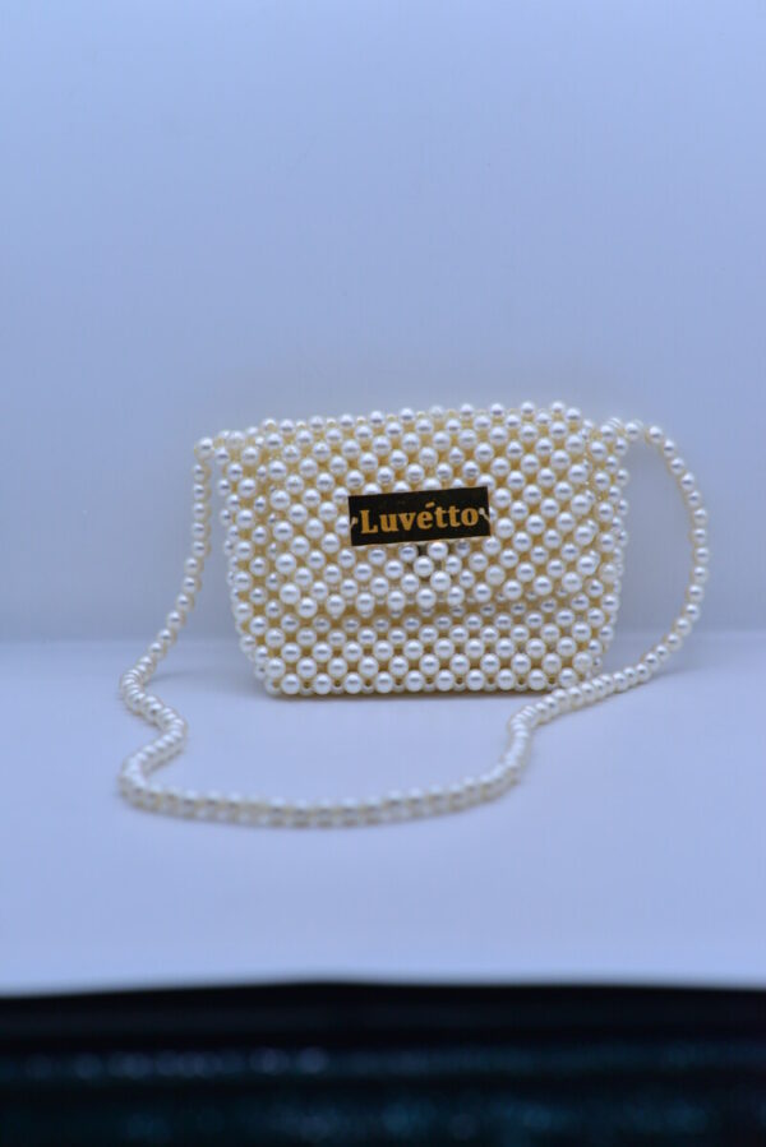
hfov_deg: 16.1
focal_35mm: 85
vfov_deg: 23.9
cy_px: 574
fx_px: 2711
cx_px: 383
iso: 1000
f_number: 4
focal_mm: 85
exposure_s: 1/1000
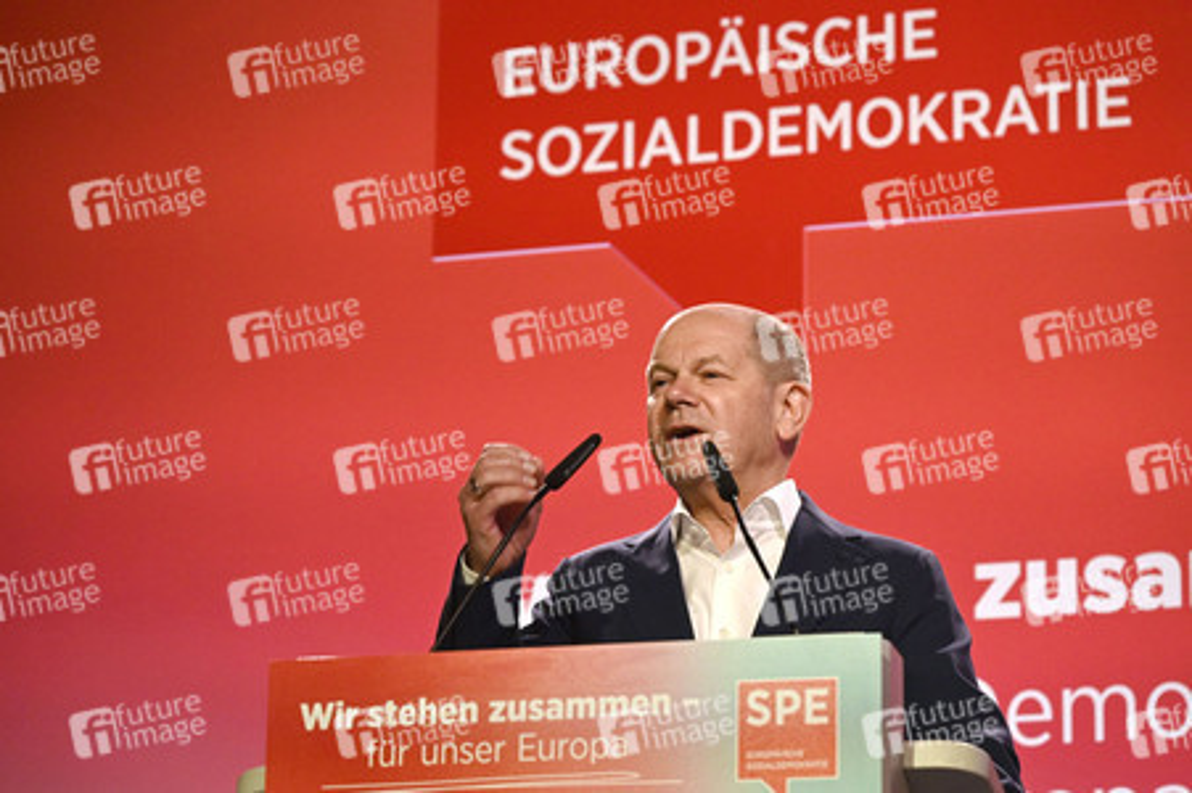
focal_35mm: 120
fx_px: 3970
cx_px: 596
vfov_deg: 11.4
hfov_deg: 17.1
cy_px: 396
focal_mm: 120
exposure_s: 1/320
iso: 6400
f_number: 5.6
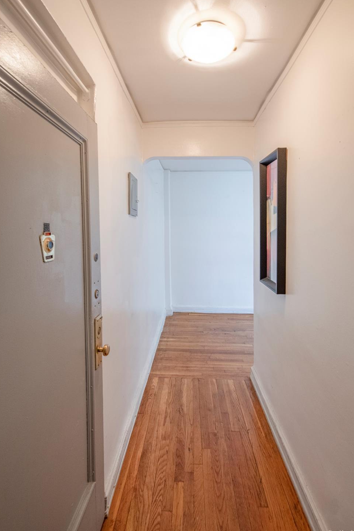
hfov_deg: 70.4
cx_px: 177
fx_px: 251
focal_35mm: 17
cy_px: 255
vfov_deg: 93.2
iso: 800
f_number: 7.1
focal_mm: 16
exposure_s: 1/10
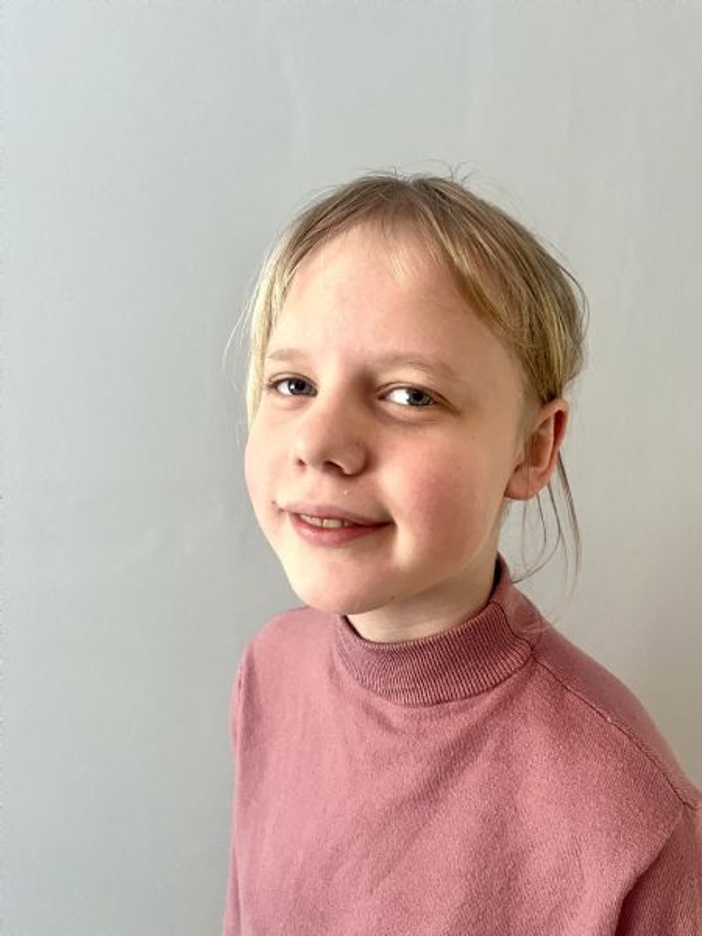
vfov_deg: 67.3
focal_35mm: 26
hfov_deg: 53.1
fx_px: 703
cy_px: 468
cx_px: 351
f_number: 1.6
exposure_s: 1/59
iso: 250
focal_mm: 5.1
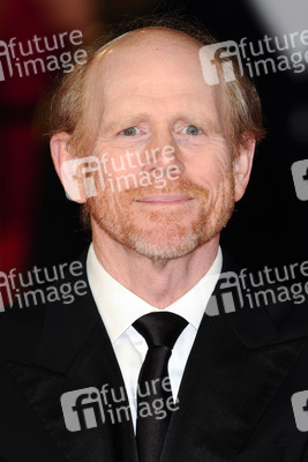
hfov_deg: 4.6
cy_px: 231
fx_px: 3846
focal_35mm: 300
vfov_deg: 6.9
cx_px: 154
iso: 320
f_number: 4.5
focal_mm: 200
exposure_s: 1/250
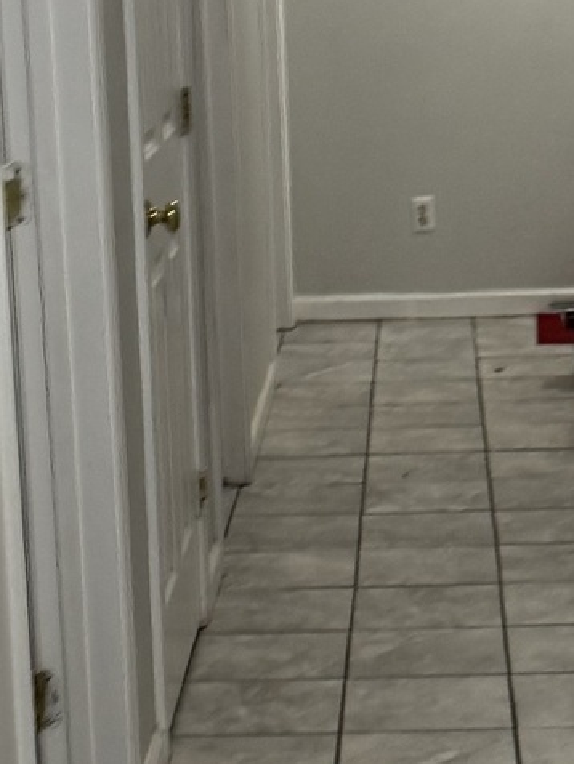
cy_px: 453
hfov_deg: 12.8
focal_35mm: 116
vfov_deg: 17.0
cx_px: 372
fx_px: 2564
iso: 160
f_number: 1.78
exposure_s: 1/60
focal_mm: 6.76
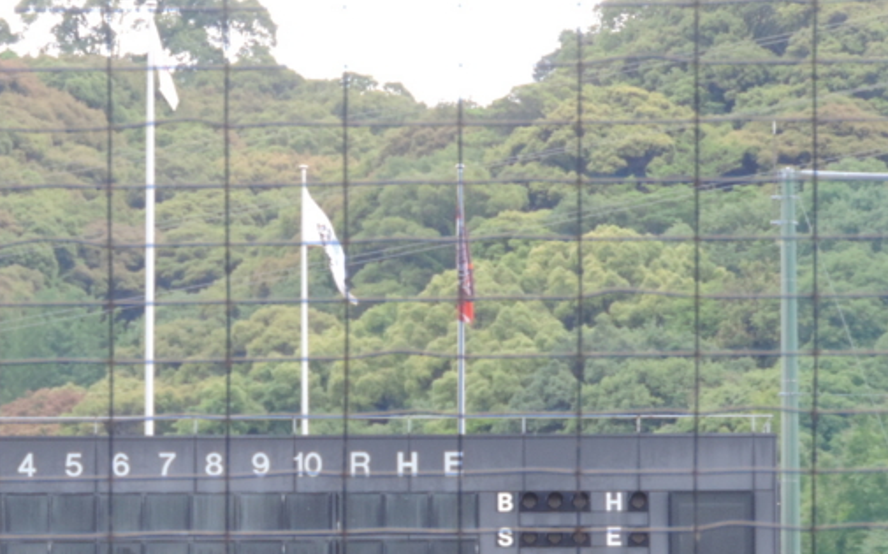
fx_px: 8127
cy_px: 477
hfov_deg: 6.2
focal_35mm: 336
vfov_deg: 3.9
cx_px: 192
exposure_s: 1/50
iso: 400
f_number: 4.6
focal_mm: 35.6
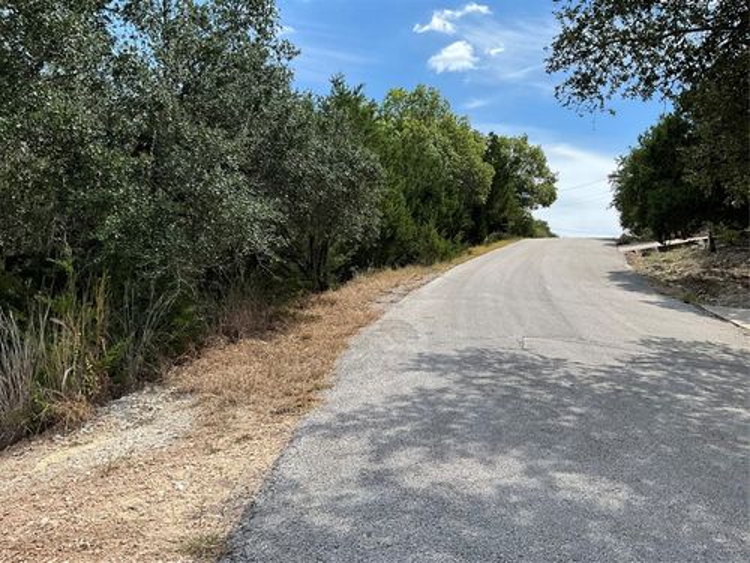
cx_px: 375
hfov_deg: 61.7
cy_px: 282
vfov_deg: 48.2
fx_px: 628
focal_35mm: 29
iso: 25
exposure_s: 1/1342
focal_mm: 3
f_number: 1.8
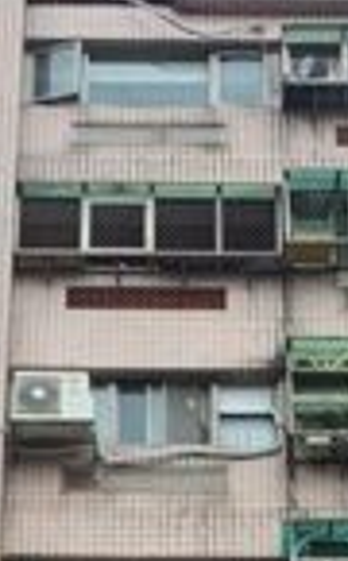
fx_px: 2791
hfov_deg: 7.1
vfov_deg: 10.5
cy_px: 1114
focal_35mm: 183
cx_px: 244
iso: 25
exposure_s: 1/322
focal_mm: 4.25
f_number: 1.8
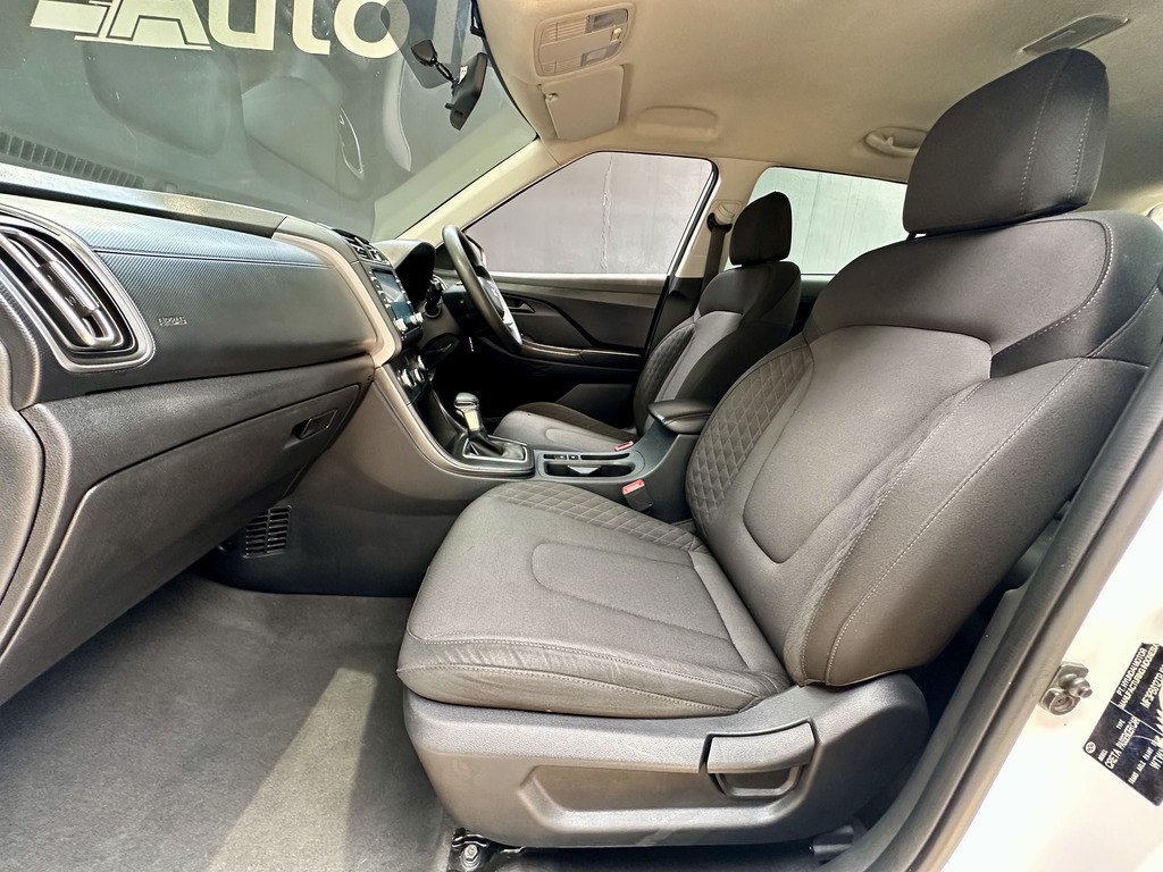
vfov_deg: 85.7
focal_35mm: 14
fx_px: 470
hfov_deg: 102.1
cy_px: 436
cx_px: 582
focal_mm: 2.22
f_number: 2.2
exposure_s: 1/60
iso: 320
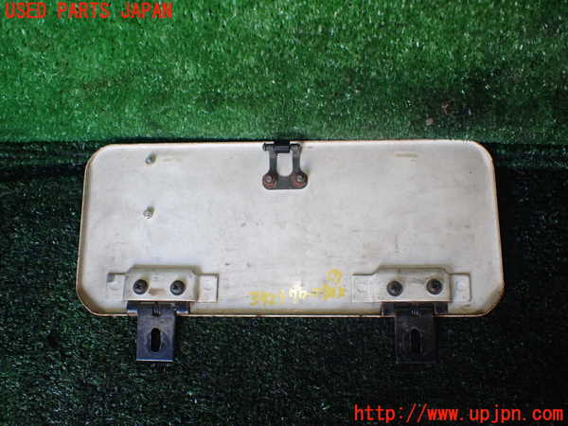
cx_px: 284
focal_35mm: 30
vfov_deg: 46.8
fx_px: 492
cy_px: 213
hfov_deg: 60.0
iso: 320
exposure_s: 1/125
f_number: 2.3
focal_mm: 5.4
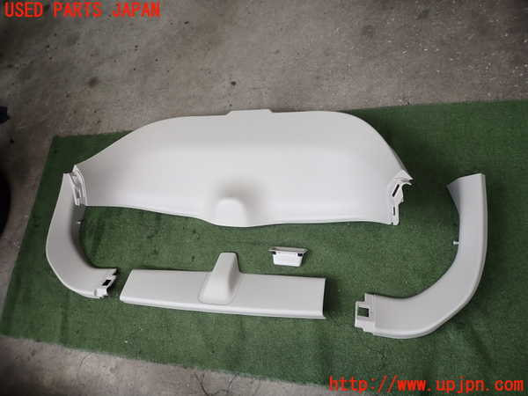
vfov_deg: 54.9
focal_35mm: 25
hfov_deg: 69.4
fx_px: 381
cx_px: 264
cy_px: 198
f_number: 2
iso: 125
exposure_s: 1/125
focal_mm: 4.5
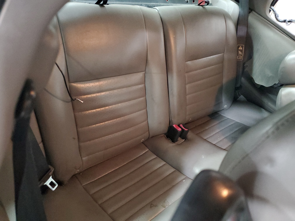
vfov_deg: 53.1
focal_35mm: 26
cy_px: 110
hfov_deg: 67.3
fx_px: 222
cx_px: 148
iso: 633
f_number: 1.5
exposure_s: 1/15
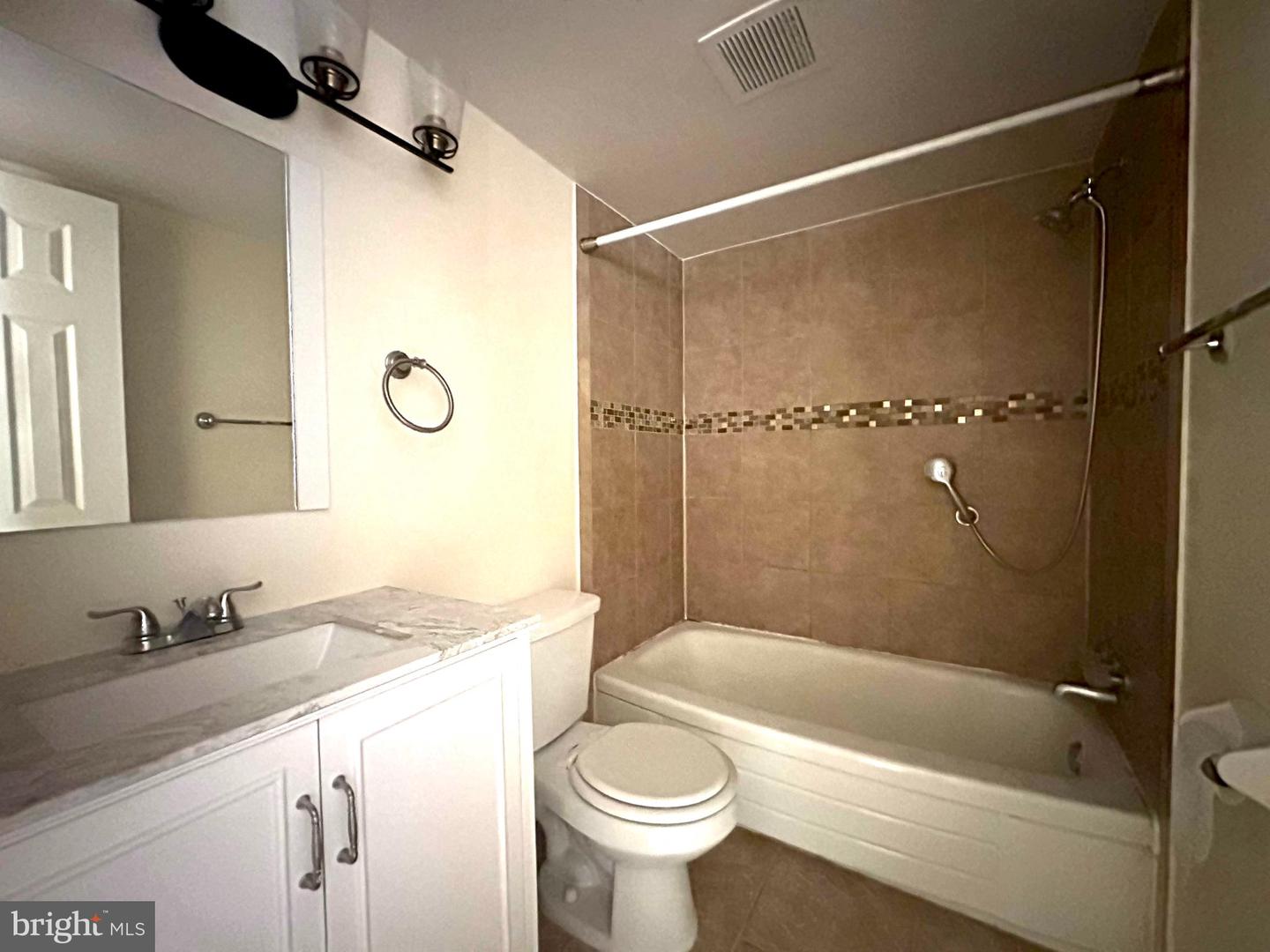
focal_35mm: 14
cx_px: 635
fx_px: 514
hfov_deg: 102.1
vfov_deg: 85.7
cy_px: 476
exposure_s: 1/26
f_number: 2.2
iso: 2500
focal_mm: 2.22
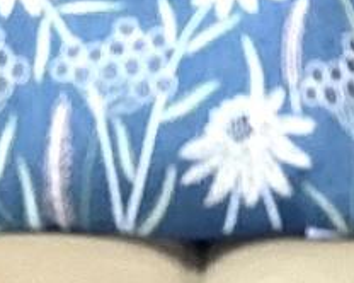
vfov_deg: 6.4
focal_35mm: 233
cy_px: -273
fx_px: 2439
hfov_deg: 8.3
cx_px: 250
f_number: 2.4
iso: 64
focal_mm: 3.3
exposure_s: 1/50
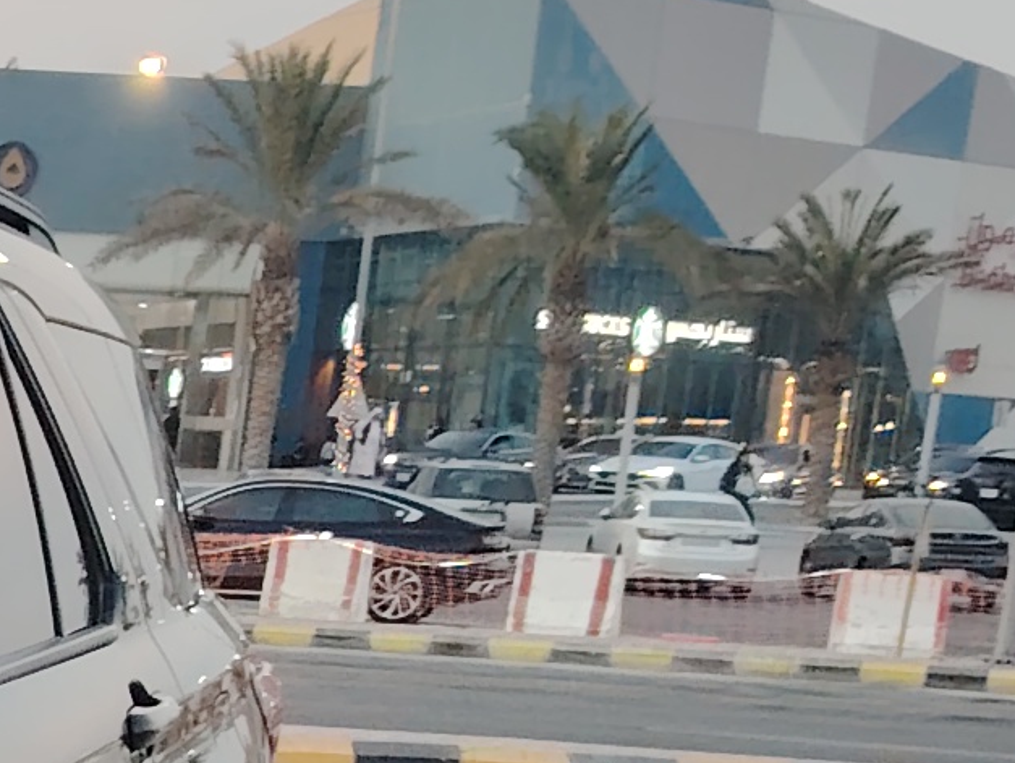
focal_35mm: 153
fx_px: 4489
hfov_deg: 11.2
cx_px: -1285
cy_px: 1531
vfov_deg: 9.1
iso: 638
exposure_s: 1/100
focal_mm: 5.25
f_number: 1.75
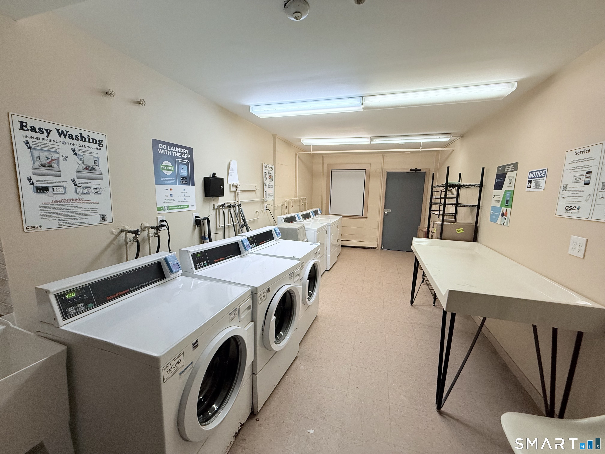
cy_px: 227
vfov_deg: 85.7
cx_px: 302
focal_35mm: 14
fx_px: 245
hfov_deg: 102.1
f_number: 2.2
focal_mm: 2.22
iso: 200
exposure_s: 1/133
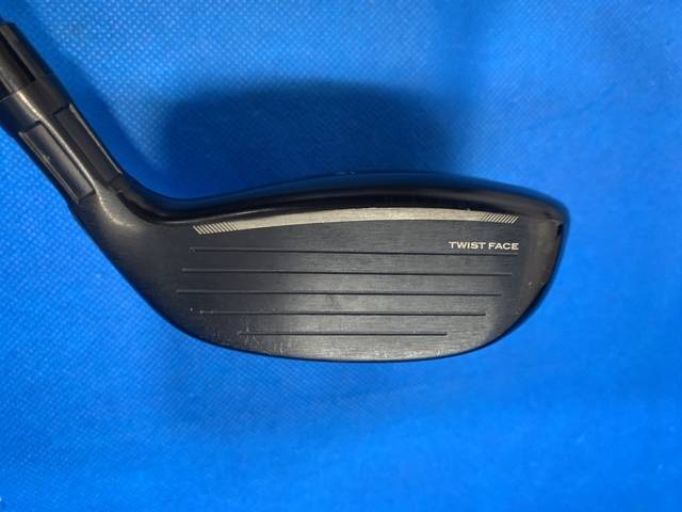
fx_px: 512
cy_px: 256
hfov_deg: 67.3
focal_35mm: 26
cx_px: 341
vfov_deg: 53.1
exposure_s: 1/60
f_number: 1.8
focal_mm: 4.25
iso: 160
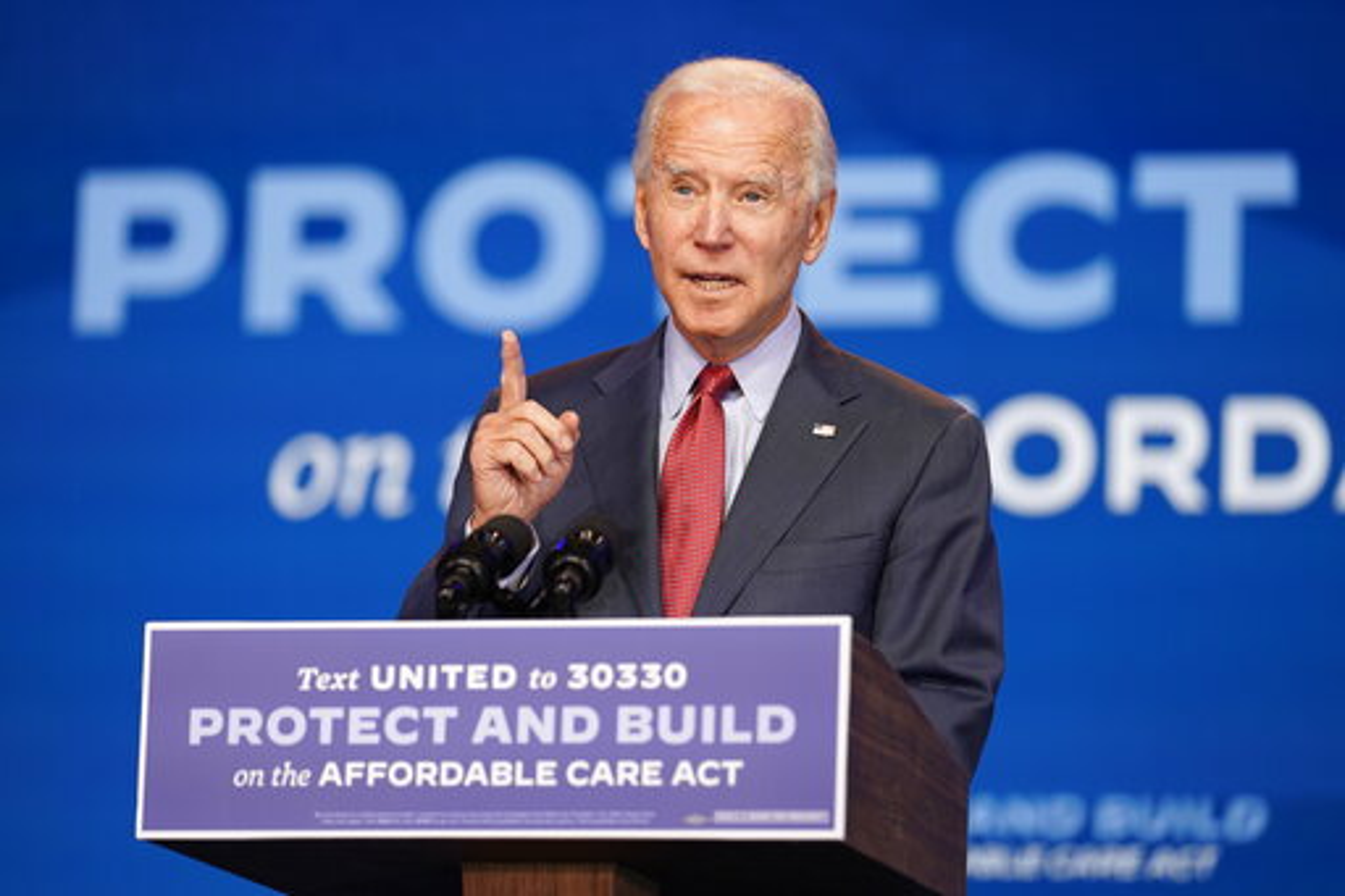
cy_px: 448
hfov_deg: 11.0
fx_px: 6984
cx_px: 672
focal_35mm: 187
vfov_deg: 7.3
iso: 640
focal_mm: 187
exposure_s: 1/160
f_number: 3.2
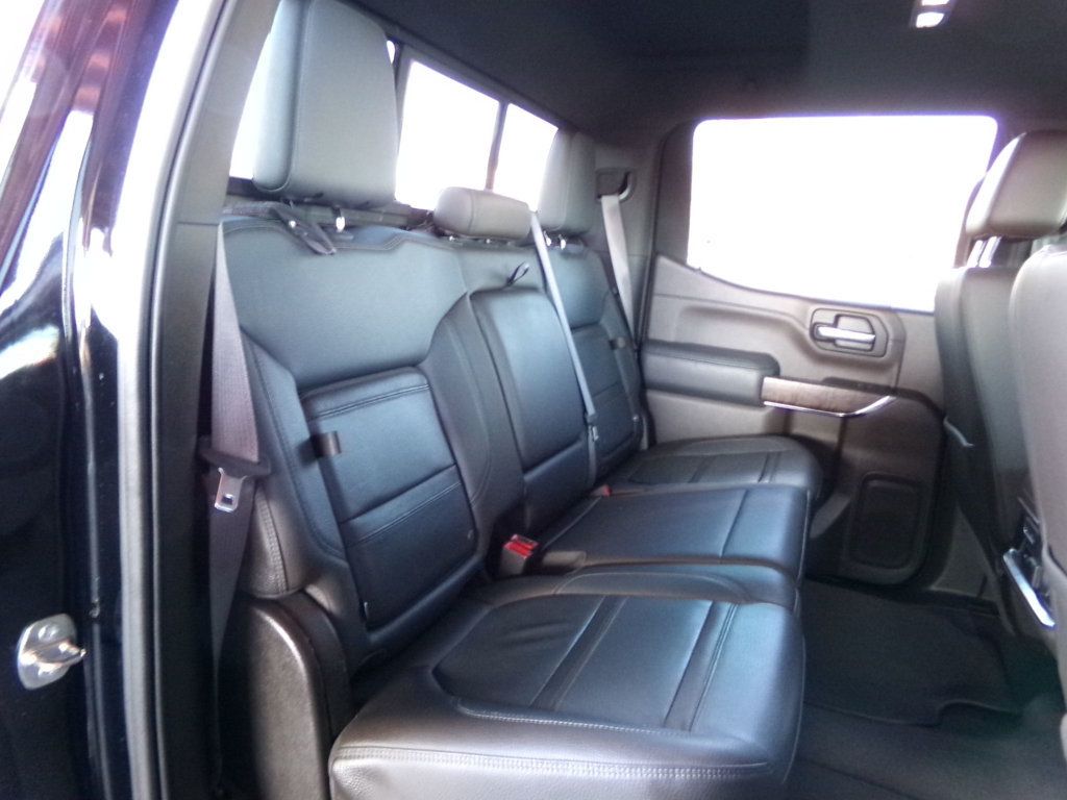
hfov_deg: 71.6
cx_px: 534
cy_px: 400
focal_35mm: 24
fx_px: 740
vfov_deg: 56.8
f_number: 3.7
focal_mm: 4.3
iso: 800
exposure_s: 1/15
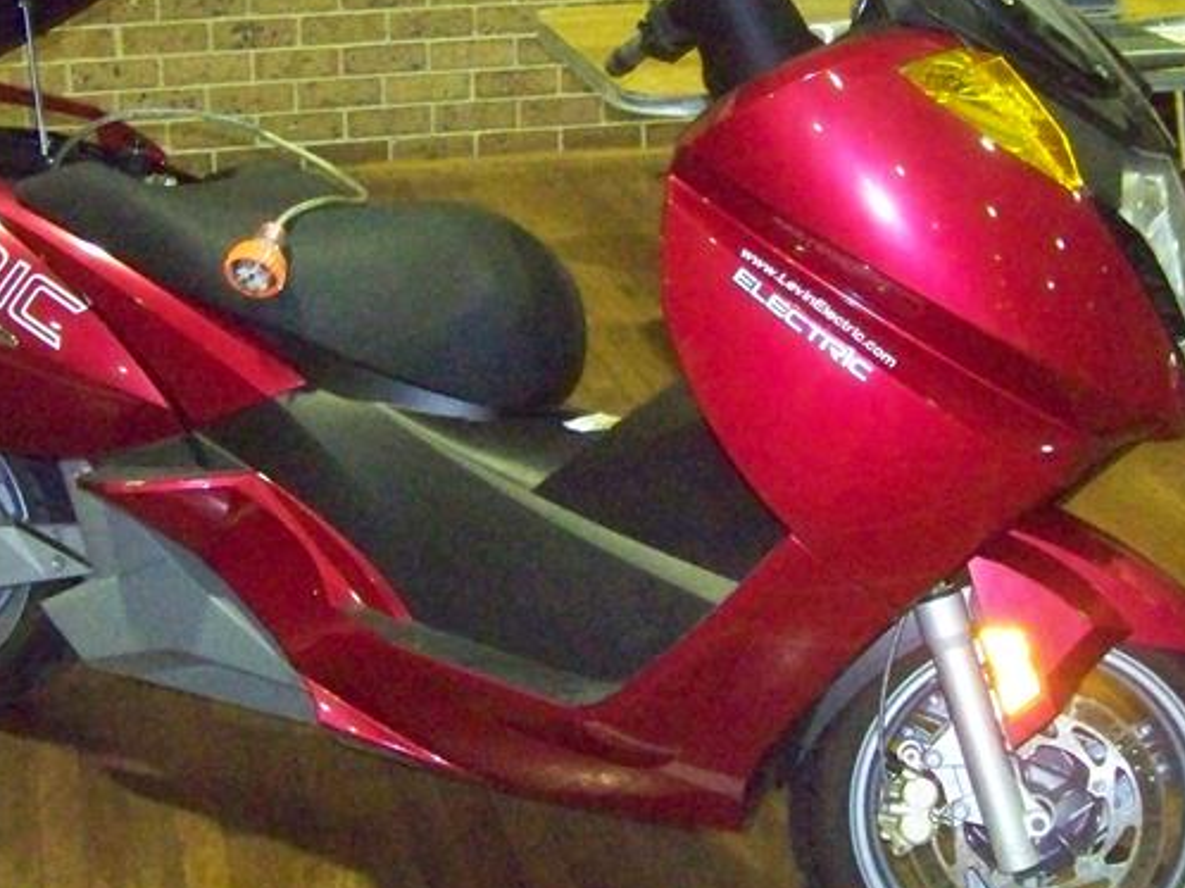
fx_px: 2087
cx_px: 507
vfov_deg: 24.0
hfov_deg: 31.6
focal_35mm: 61
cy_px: 339
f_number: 2.8
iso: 1600
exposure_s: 1/60
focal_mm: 6.3
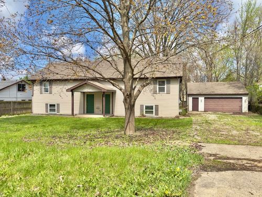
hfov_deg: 71.6
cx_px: 131
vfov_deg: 56.8
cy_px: 98
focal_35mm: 24
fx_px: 182
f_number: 1.78
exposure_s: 1/3953
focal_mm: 6.76
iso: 64
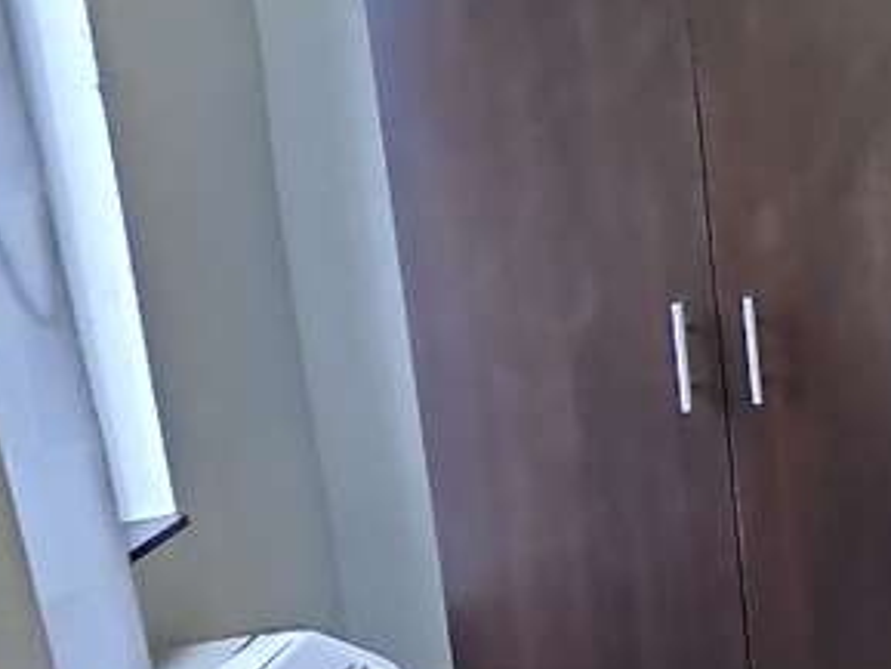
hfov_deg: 26.9
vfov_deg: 31.4
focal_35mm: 46
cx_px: 1381
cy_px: 265
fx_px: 1185
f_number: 2.2
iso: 2000
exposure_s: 1/24
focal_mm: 1.74
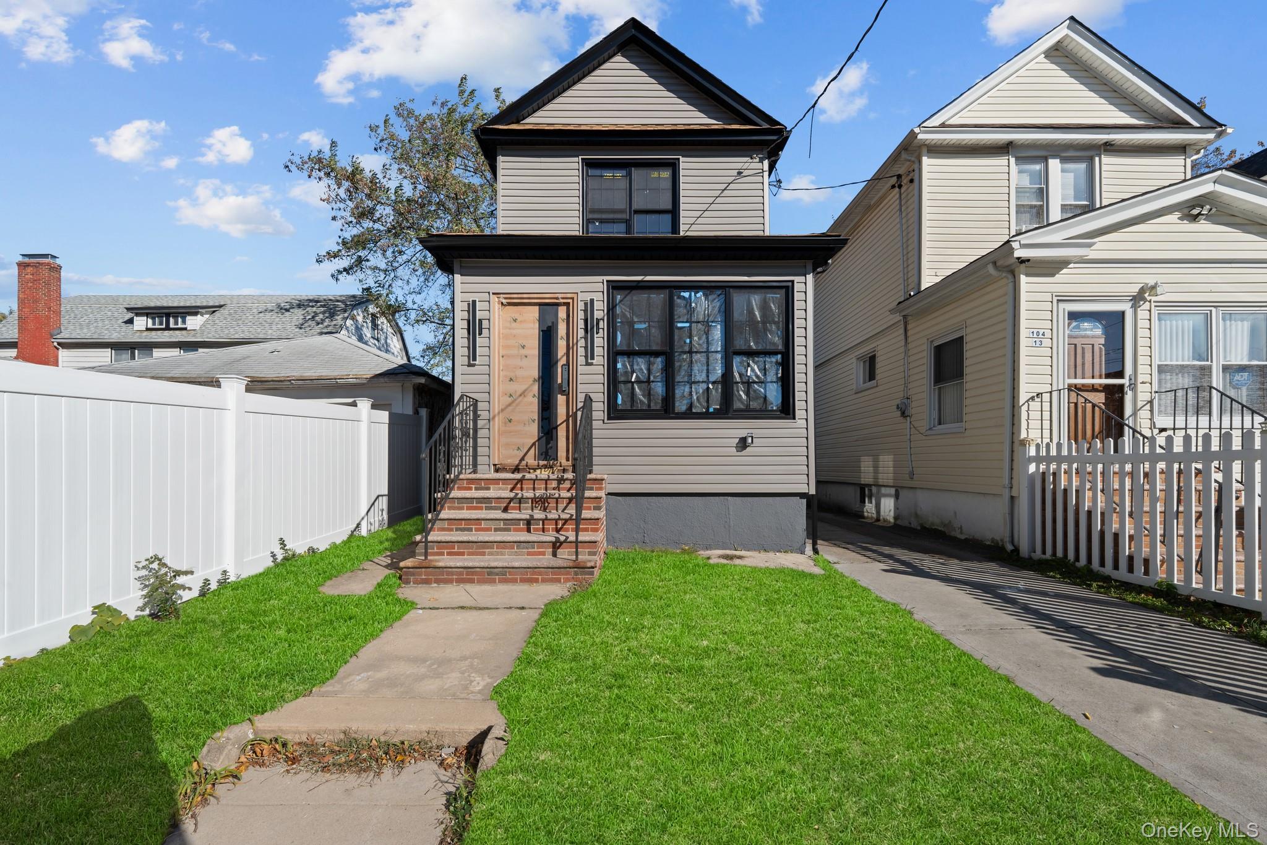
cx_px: 634
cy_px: 422
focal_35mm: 14
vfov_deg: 81.2
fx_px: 493
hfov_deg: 104.3
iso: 200
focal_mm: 14
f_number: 10
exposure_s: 1/250
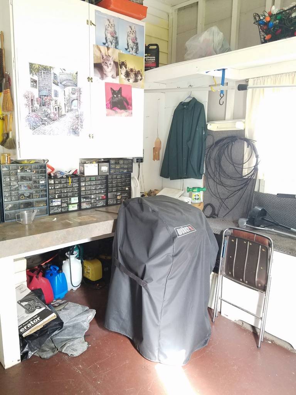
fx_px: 296
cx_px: 148
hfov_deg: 53.1
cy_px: 198
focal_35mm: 26
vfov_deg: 67.3
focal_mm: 4.2
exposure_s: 1/30
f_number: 1.7
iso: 160
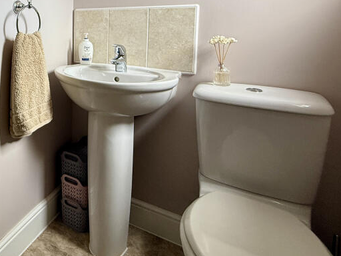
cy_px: 44
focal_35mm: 28
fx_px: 276
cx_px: 23
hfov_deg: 53.9
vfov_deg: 46.6
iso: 160
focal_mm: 2.22
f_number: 2.2
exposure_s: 1/72
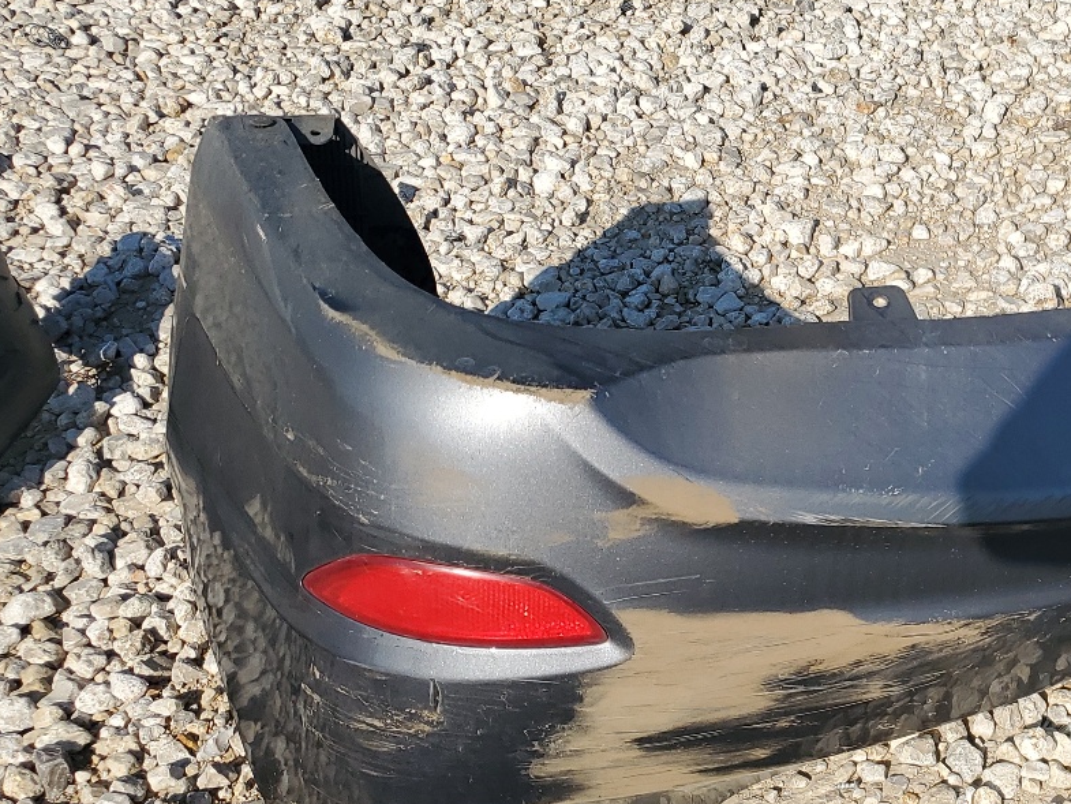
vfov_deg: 27.4
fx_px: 1640
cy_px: 541
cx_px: 1023
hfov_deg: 33.6
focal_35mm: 53
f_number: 1.5
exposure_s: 1/5000
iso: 50
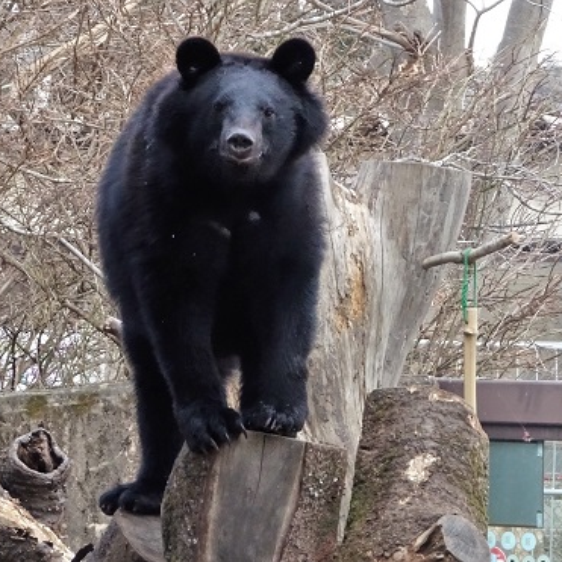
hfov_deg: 6.9
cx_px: 235
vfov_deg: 6.9
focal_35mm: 252
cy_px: 280
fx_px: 4629
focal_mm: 36.24
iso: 800
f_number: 6.3
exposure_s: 1/160
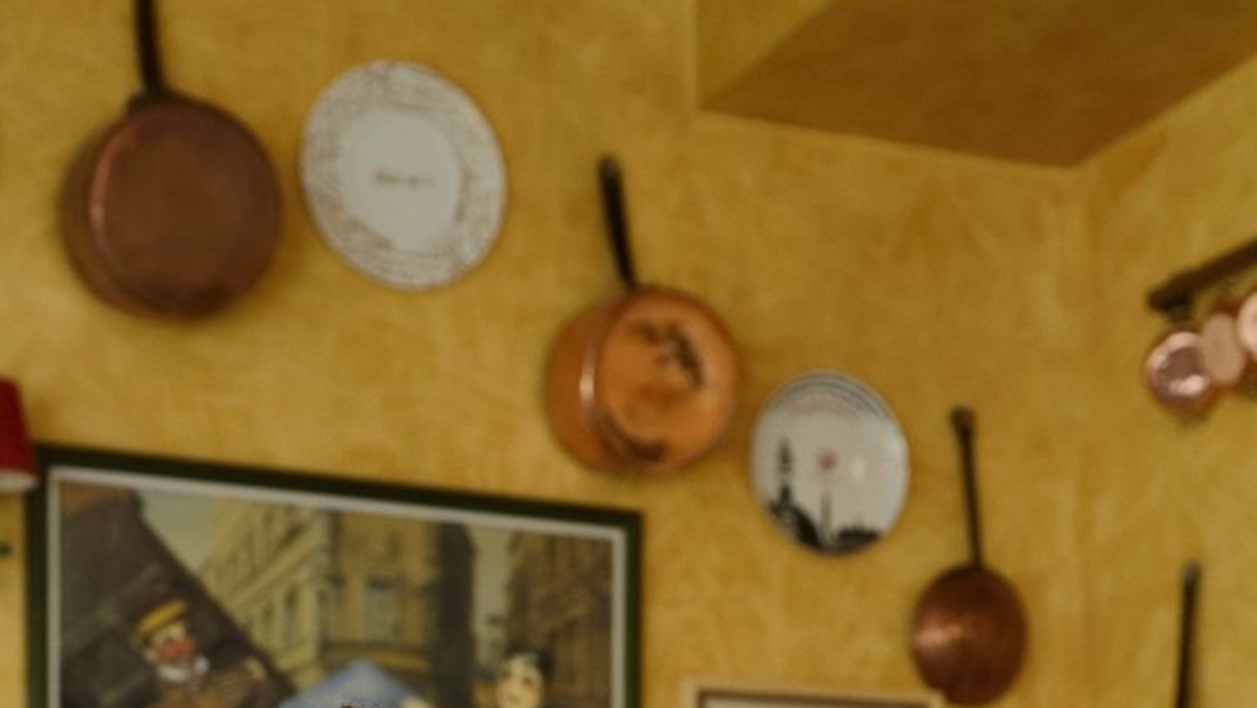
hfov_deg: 25.1
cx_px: 362
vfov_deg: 12.5
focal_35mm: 84
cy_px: 1449
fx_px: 2800
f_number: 5
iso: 800
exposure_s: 1/100
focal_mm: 31
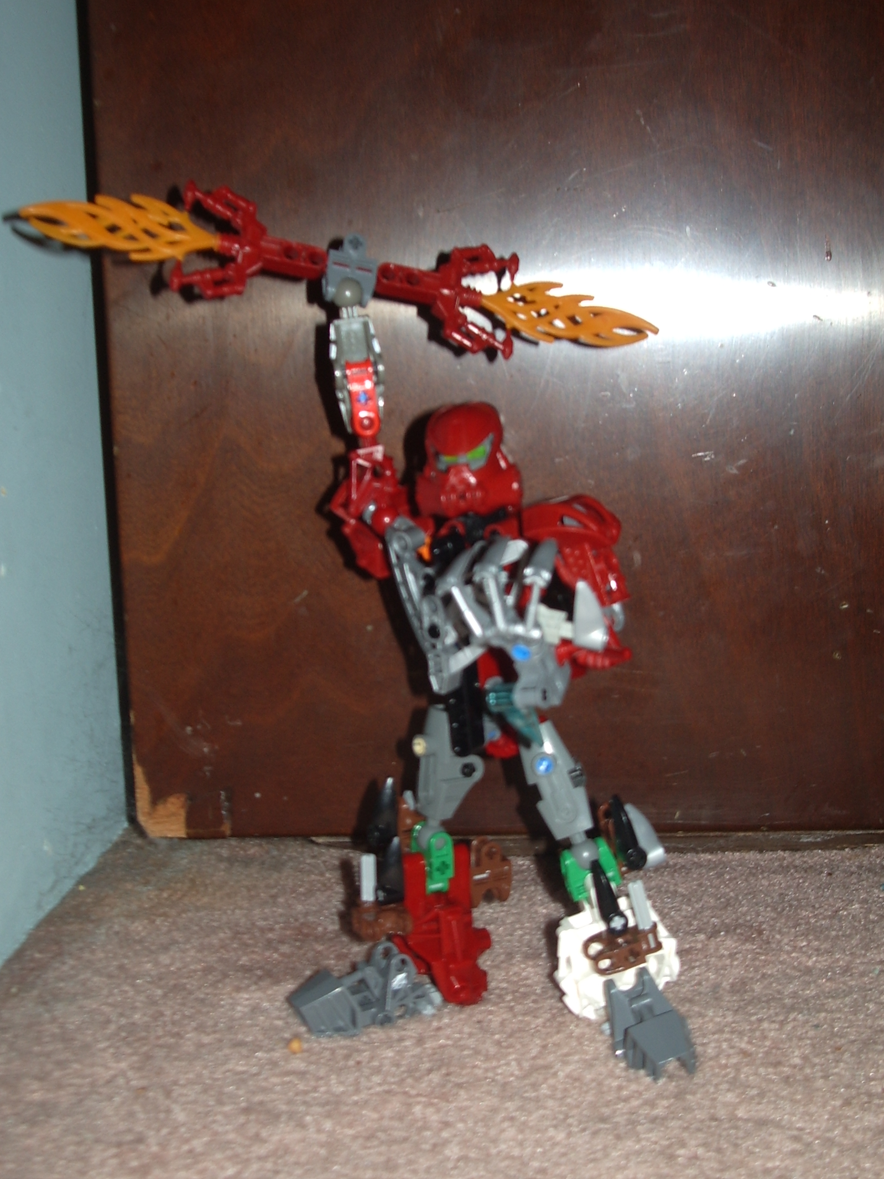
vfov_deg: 36.2
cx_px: 443
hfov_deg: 27.5
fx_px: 1804
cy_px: 587
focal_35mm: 53
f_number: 3.1
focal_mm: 8.2
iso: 50
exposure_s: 1/50
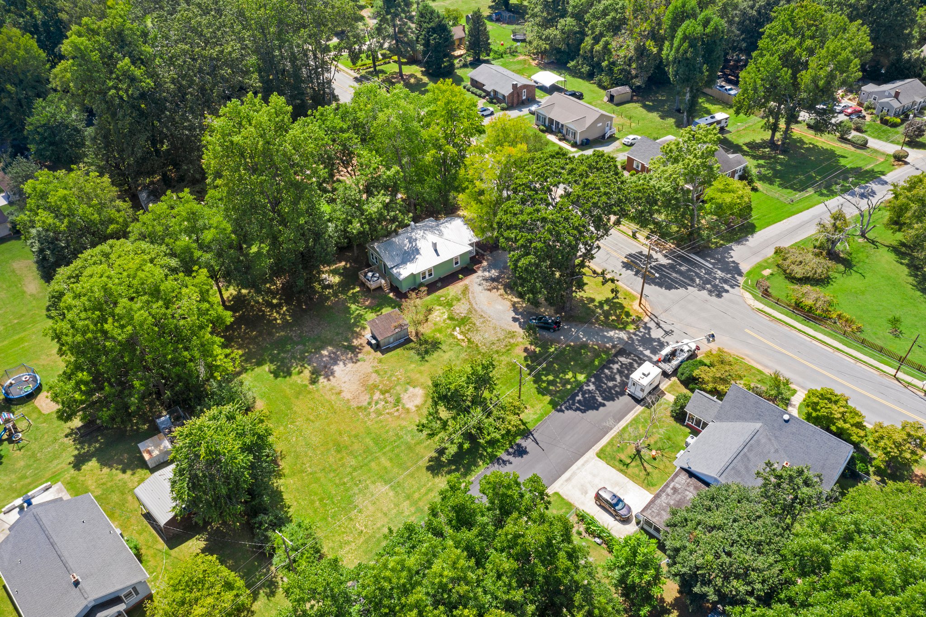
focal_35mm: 28
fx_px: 720
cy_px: 308
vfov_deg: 46.4
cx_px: 463
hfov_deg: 65.5
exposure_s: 1/160
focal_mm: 10.26
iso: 100
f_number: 5.6
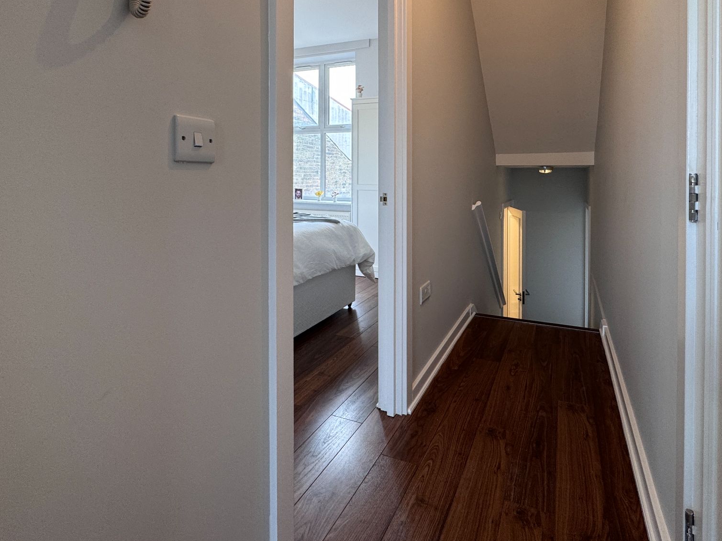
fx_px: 396
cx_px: 406
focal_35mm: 19
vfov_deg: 66.8
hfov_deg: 84.3
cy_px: 180
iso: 125
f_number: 2.2
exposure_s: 1/100
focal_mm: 2.22
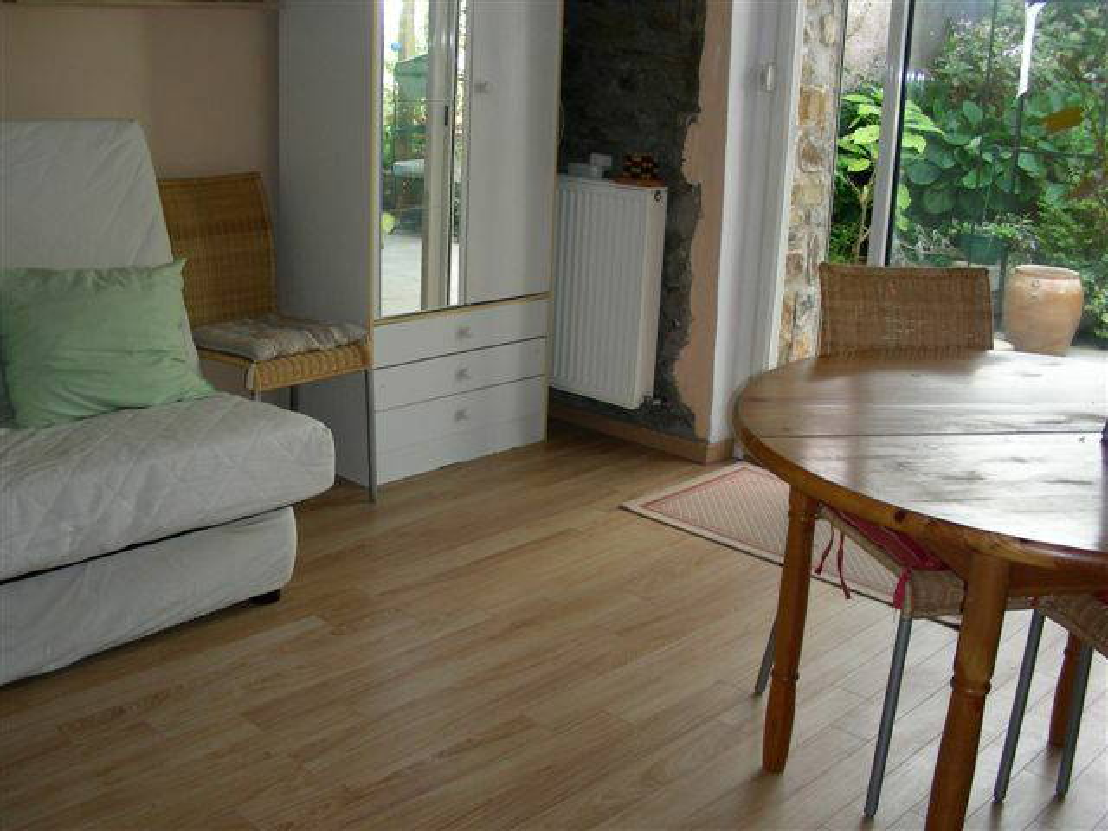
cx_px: 554
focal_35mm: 38
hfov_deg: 49.0
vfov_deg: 37.7
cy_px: 416
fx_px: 1216
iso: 50
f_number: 3.5
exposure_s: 1/30
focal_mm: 6.3
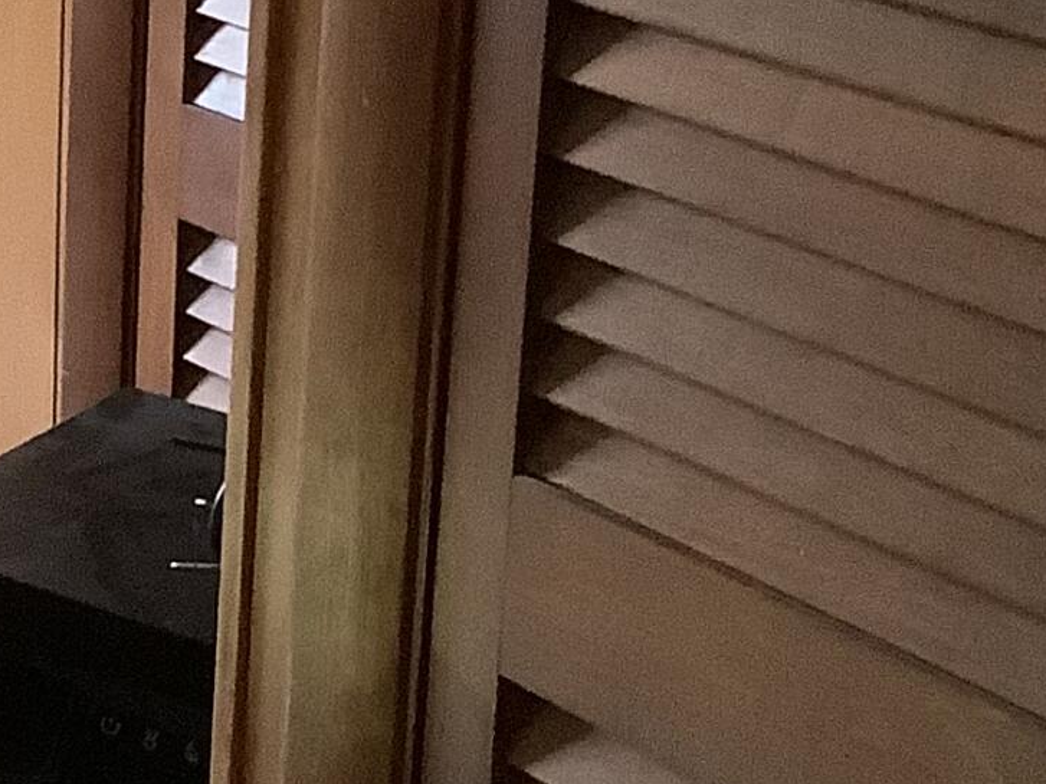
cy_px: -207
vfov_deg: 11.3
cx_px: -945
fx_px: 3867
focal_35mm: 128
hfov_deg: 13.5
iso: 320
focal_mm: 3.3
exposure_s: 1/33
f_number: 2.4
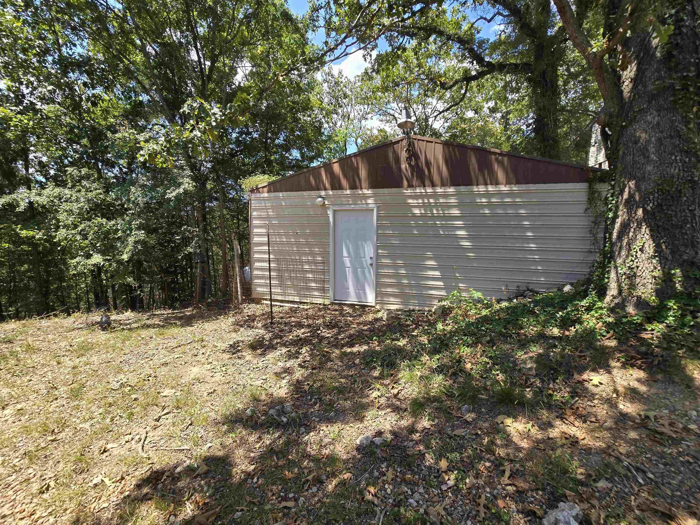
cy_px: 262
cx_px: 350
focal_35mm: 13
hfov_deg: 106.2
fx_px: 263
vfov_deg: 89.9
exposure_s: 1/580
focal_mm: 2.2
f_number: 2.2
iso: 50
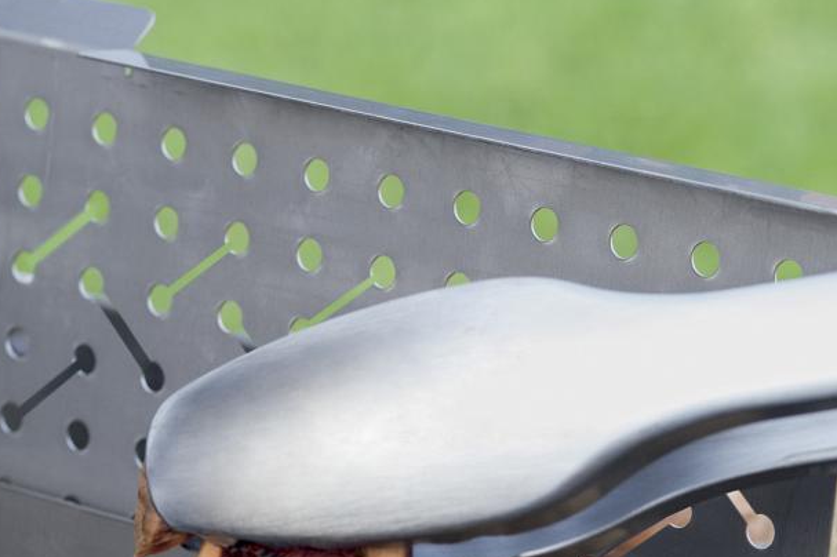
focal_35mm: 225
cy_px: 522
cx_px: 214
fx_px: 5228
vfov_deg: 6.1
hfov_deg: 9.1
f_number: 8
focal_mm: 105
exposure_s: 1/30
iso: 640
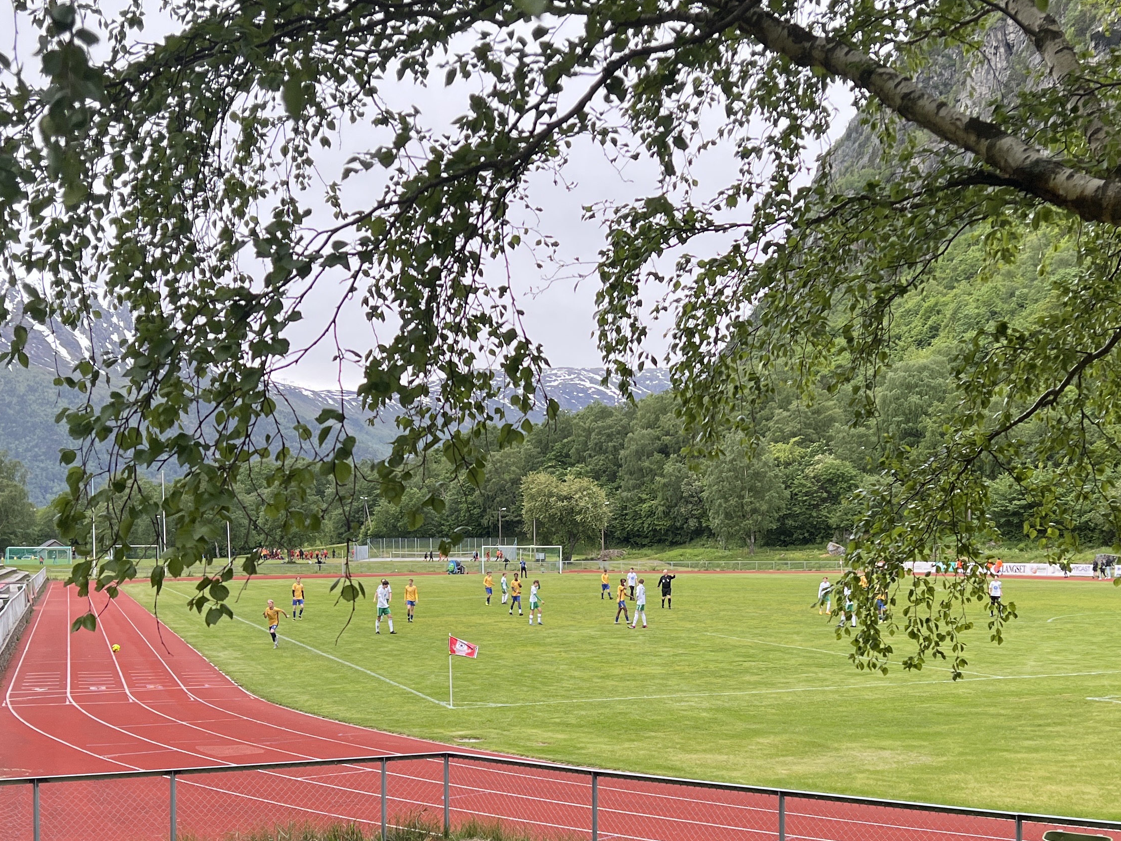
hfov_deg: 40.4
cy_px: 612
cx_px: 585
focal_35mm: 47
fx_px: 1522
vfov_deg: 30.5
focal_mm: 5.7
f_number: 1.5
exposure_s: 1/121
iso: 80
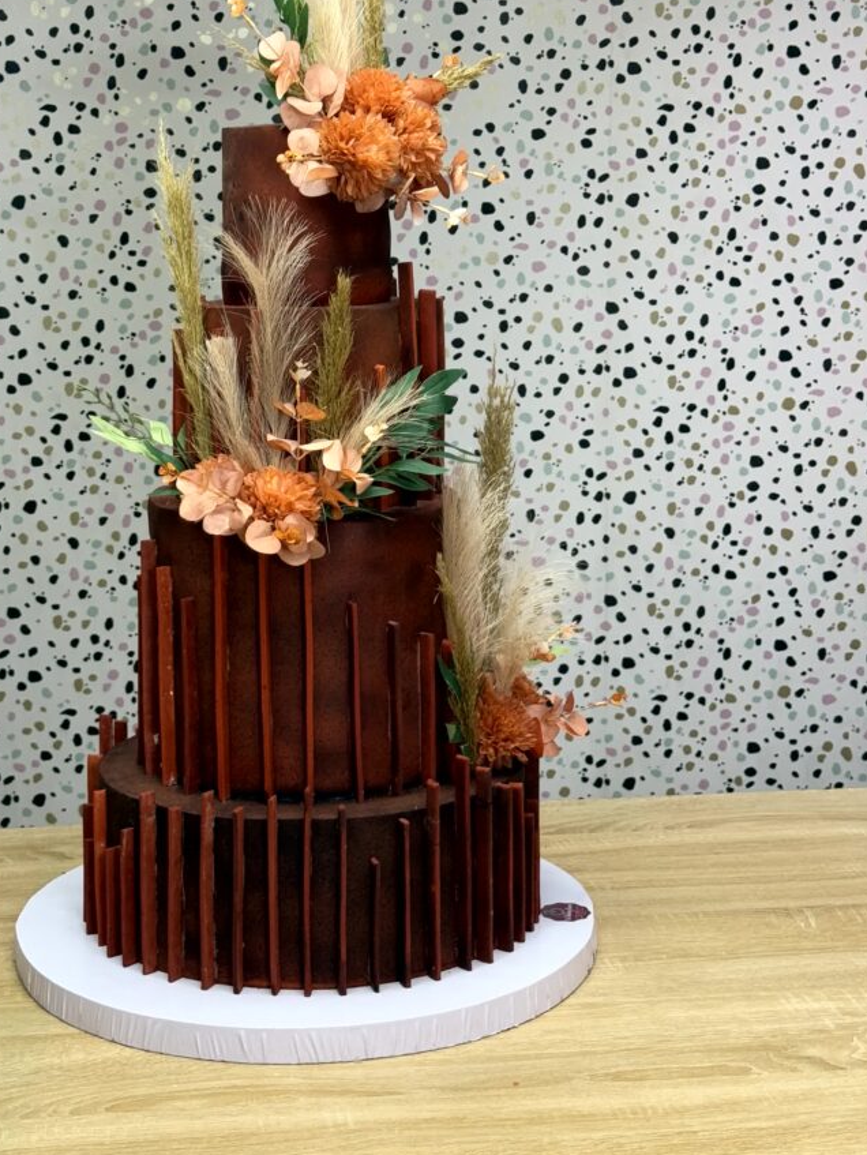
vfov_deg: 33.1
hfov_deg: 25.2
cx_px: 374
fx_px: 1935
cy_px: 462
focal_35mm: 58
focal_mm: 6.76
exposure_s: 1/113
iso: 100
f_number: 1.78
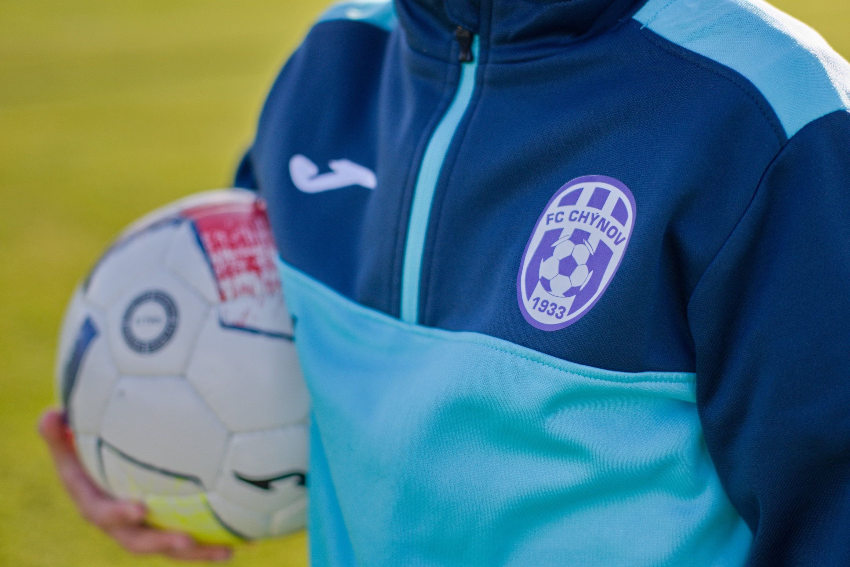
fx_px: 1417
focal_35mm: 60
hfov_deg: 33.4
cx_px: 425
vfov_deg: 22.6
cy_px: 284
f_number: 2
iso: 560
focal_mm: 40
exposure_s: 1/4000
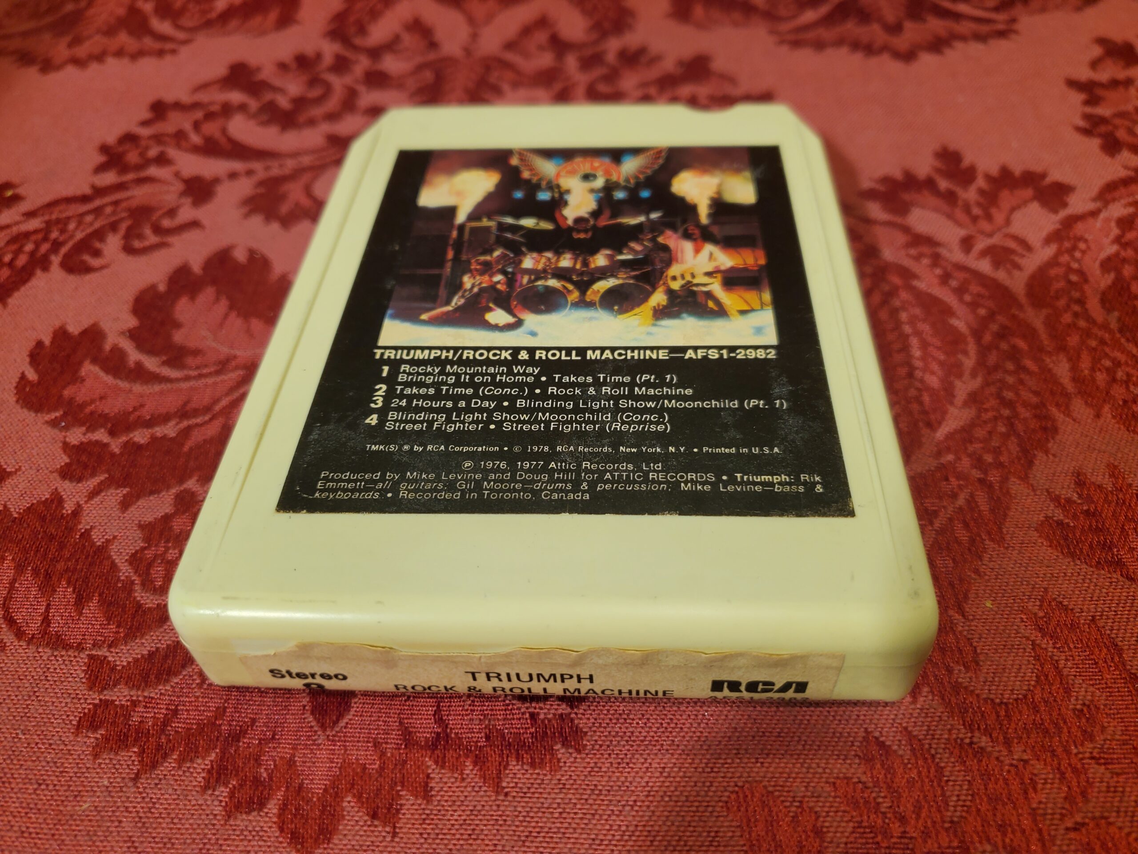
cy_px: 427
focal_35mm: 26
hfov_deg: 67.3
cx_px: 569
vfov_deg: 53.1
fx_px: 855
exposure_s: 1/196
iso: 50
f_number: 1.5
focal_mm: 4.3
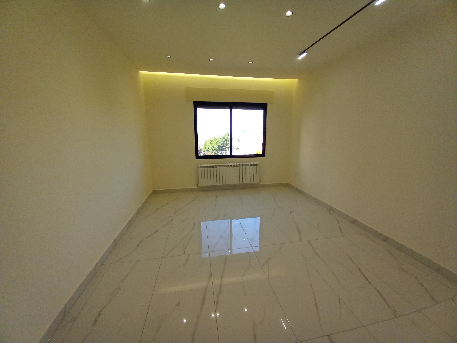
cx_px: 228
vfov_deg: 89.9
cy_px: 172
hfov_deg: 106.2
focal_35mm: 13
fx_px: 172
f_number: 2.2
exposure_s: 1/100
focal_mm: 1.13
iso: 80
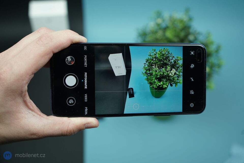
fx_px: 271
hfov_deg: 48.5
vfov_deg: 33.4
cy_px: 82
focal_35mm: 40
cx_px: 122
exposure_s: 1/160
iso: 400
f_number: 4
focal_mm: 40
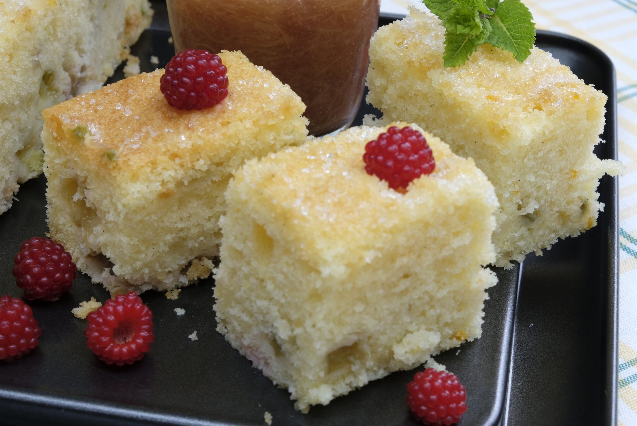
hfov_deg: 27.7
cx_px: 318
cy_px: 213
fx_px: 1292
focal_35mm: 73
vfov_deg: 18.7
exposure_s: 1/20
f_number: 16
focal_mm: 48.4
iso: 800
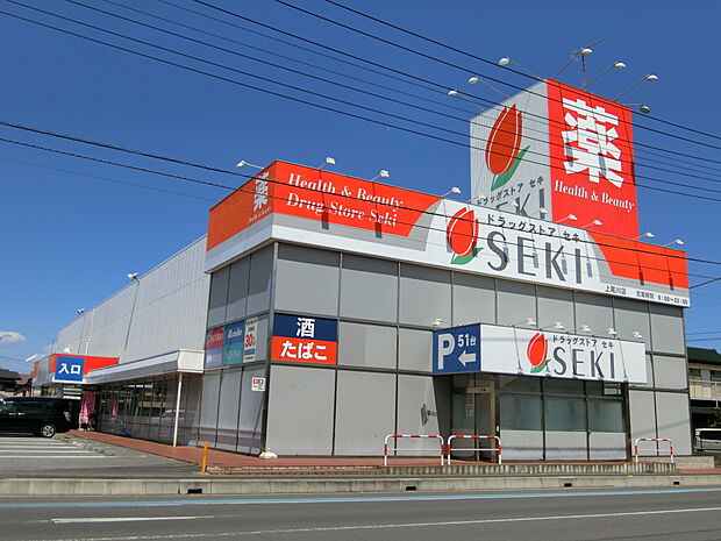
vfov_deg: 41.8
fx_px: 708
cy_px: 270
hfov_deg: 54.0
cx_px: 360
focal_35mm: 34
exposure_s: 1/320
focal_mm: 7.2
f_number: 8.7
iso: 80
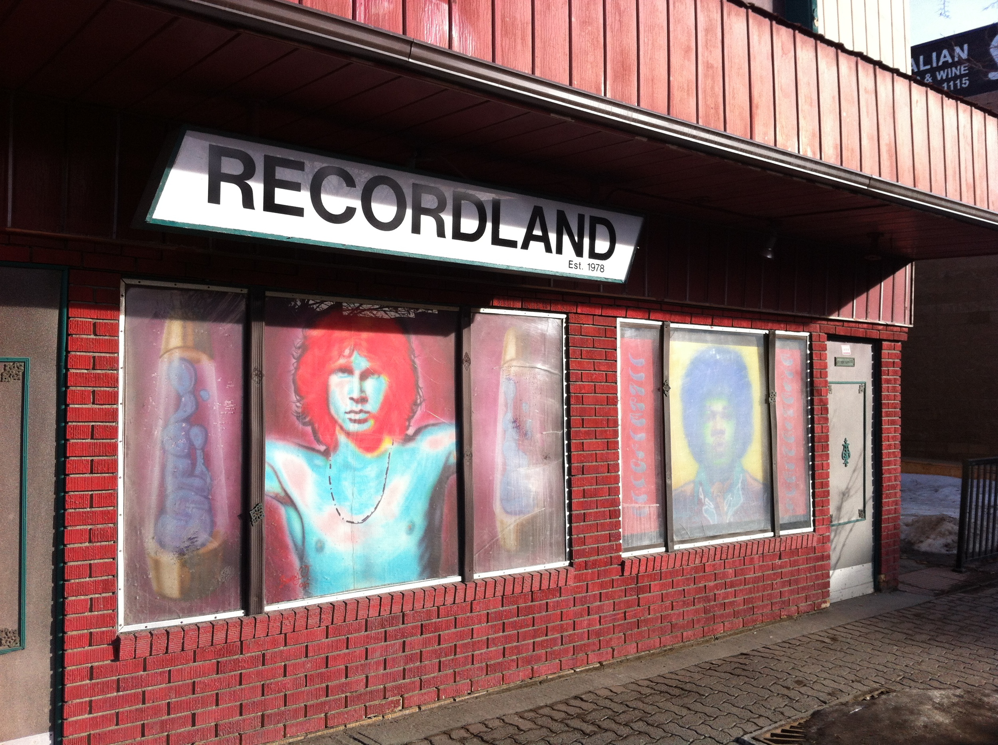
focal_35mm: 35
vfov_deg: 40.6
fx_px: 1008
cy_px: 372
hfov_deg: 52.7
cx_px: 499
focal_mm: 3.85
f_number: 2.8
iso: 80
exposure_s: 1/754
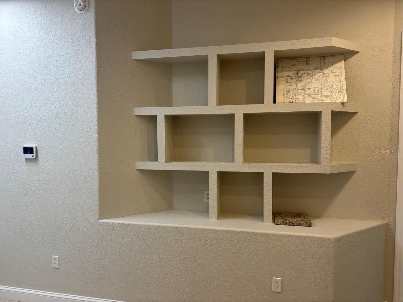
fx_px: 303
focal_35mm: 26
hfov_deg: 67.3
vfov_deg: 53.1
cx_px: 202
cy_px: 151
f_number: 1.6
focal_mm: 5.96
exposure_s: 1/120
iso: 125
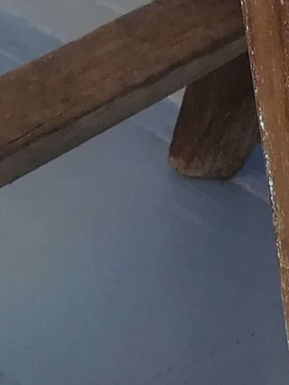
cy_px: -152
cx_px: 356
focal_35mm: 160
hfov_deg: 9.2
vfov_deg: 11.9
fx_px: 1780
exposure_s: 1/297
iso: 50
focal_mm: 3.83
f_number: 2.2
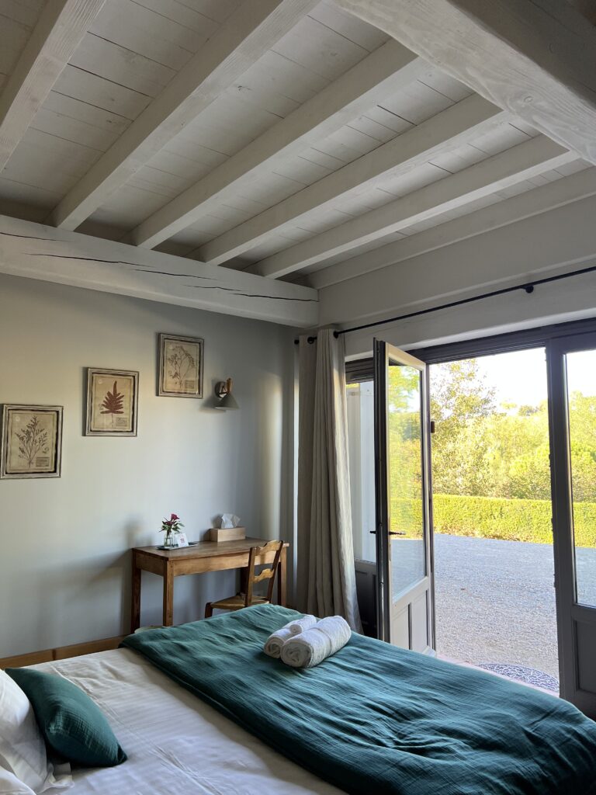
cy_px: 398
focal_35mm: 26
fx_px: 597
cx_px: 298
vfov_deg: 67.3
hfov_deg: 53.1
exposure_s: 1/121
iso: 80
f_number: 1.5
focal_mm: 5.7
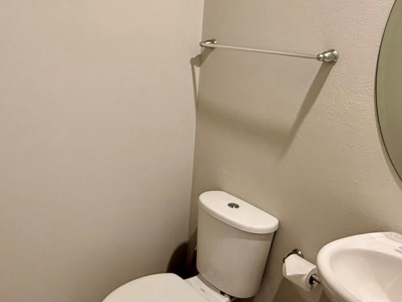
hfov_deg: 50.9
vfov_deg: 39.2
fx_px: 418
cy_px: 100
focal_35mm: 36
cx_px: 153
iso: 200
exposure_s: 1/60
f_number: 2.2
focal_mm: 2.22
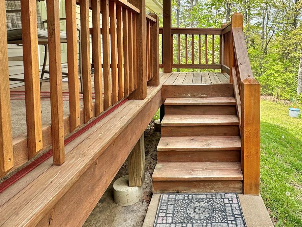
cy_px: 59
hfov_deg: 68.1
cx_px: 192
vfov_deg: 52.7
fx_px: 218
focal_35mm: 25
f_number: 2.2
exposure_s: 1/435
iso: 40
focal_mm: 2.22
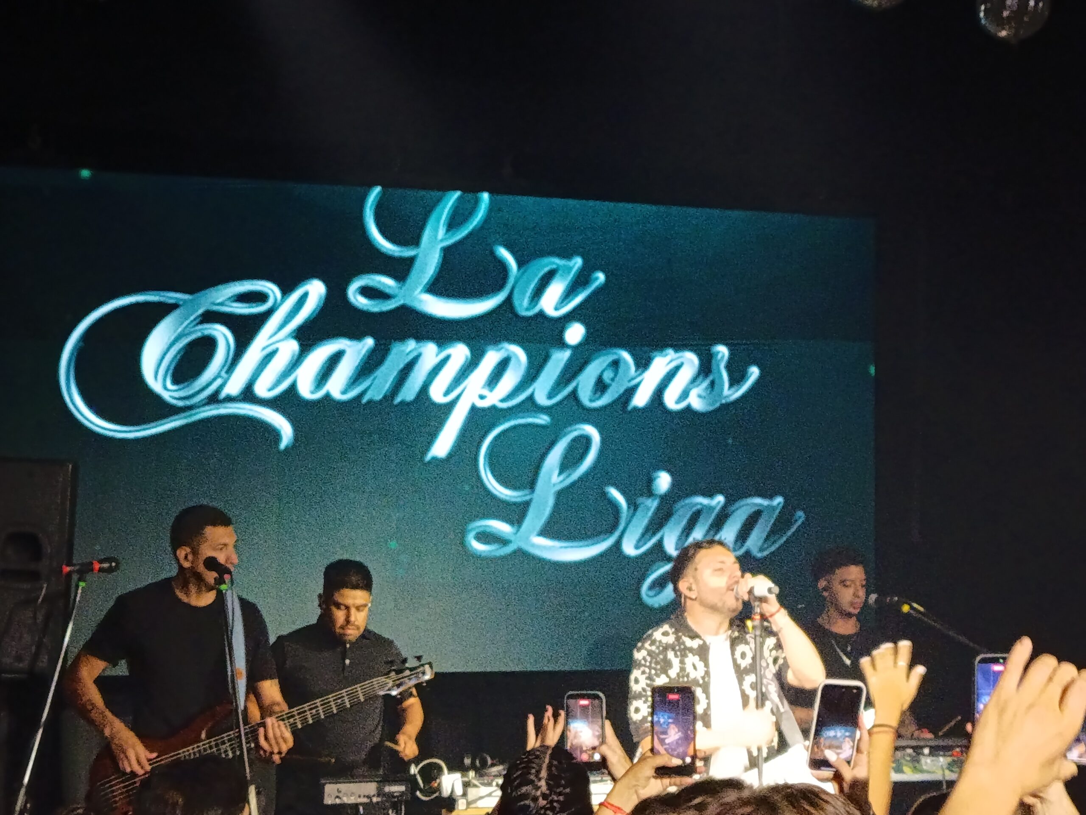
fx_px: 785
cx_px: 543
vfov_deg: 54.9
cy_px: 408
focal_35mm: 25
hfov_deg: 69.4
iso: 400
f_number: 1.7
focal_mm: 4.71
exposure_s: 1/33.3
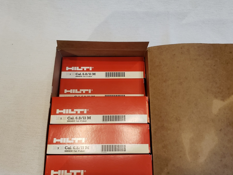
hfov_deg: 61.7
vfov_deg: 48.1
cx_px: 118
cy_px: 97
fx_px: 195
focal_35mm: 29
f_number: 2.4
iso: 320
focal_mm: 4.3
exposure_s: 1/60
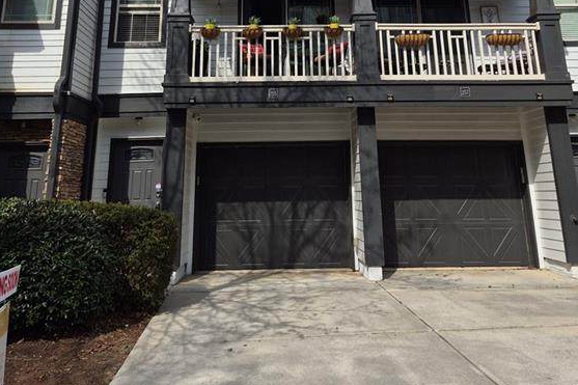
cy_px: 25
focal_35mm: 33
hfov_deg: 57.2
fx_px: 530
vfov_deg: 36.9
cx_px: 287
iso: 64
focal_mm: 5.4
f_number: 1.8
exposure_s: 1/7696
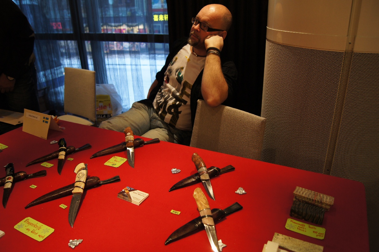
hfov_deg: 67.4
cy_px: 126
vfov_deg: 47.9
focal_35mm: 27
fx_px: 284
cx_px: 190
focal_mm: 18
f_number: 3.5
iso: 400
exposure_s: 1/40
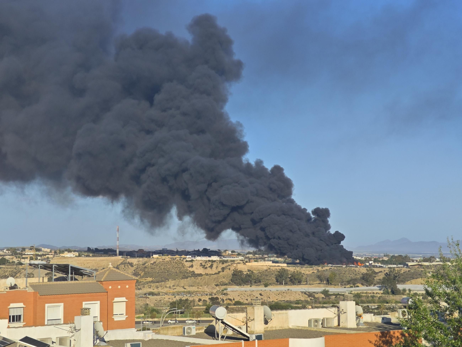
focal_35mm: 75
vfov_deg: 19.6
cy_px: 174
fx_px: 1001
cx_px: 231
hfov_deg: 26.0
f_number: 2
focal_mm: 9
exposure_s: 1/997
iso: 50
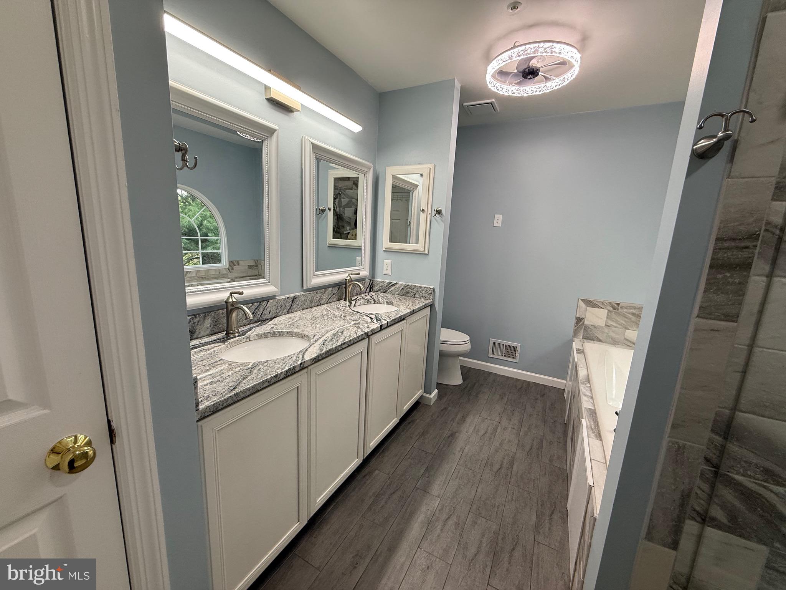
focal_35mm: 14
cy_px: 295
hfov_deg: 102.1
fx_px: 318
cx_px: 393
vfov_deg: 85.7
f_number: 2.2
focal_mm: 2.22
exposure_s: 1/120
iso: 100
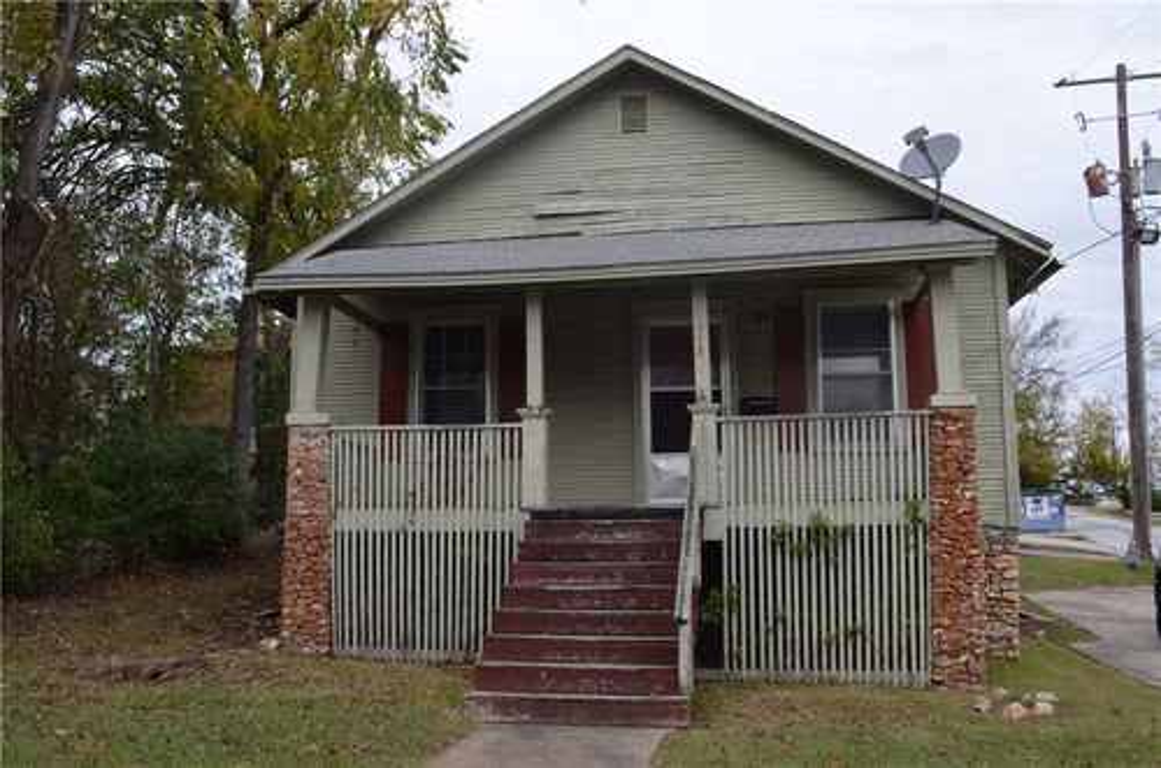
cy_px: 384
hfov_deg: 57.3
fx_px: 1062
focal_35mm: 33
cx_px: 580
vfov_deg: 39.8
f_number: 8
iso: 200
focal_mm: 22
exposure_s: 1/250
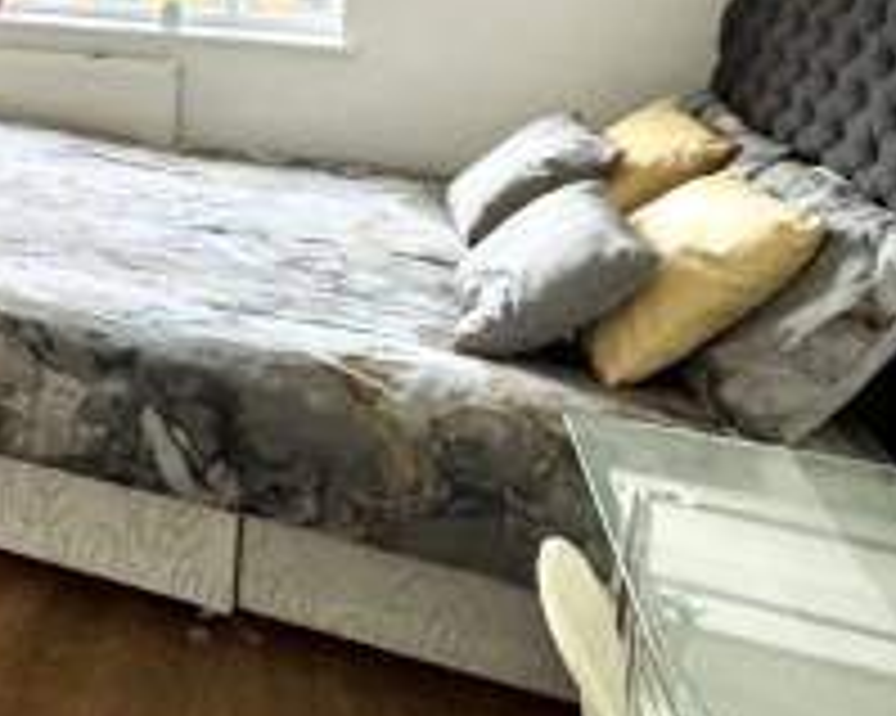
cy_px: 18
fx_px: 1166
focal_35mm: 44
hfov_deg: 32.8
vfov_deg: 31.8
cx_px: -230
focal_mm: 2.22
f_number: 2.2
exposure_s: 1/60
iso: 500
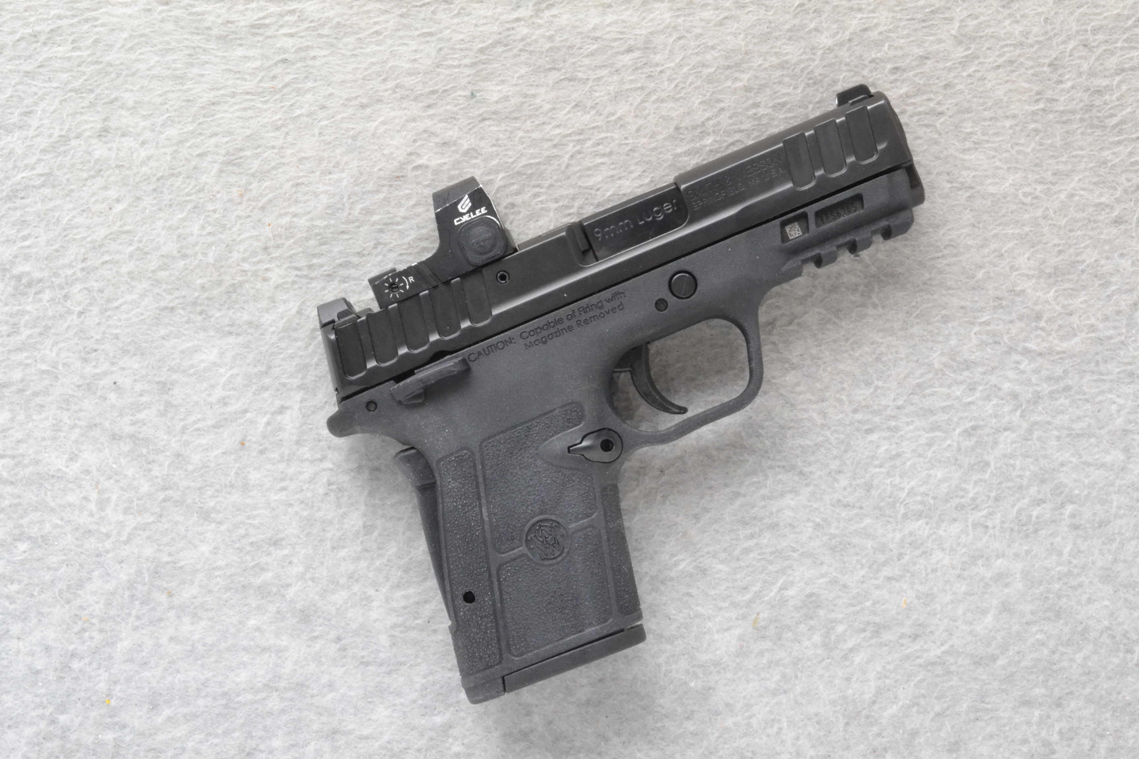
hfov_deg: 29.2
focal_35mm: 69
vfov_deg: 19.7
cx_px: 570
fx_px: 2183
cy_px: 380
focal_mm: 46
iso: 3200
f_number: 20
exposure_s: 1/60
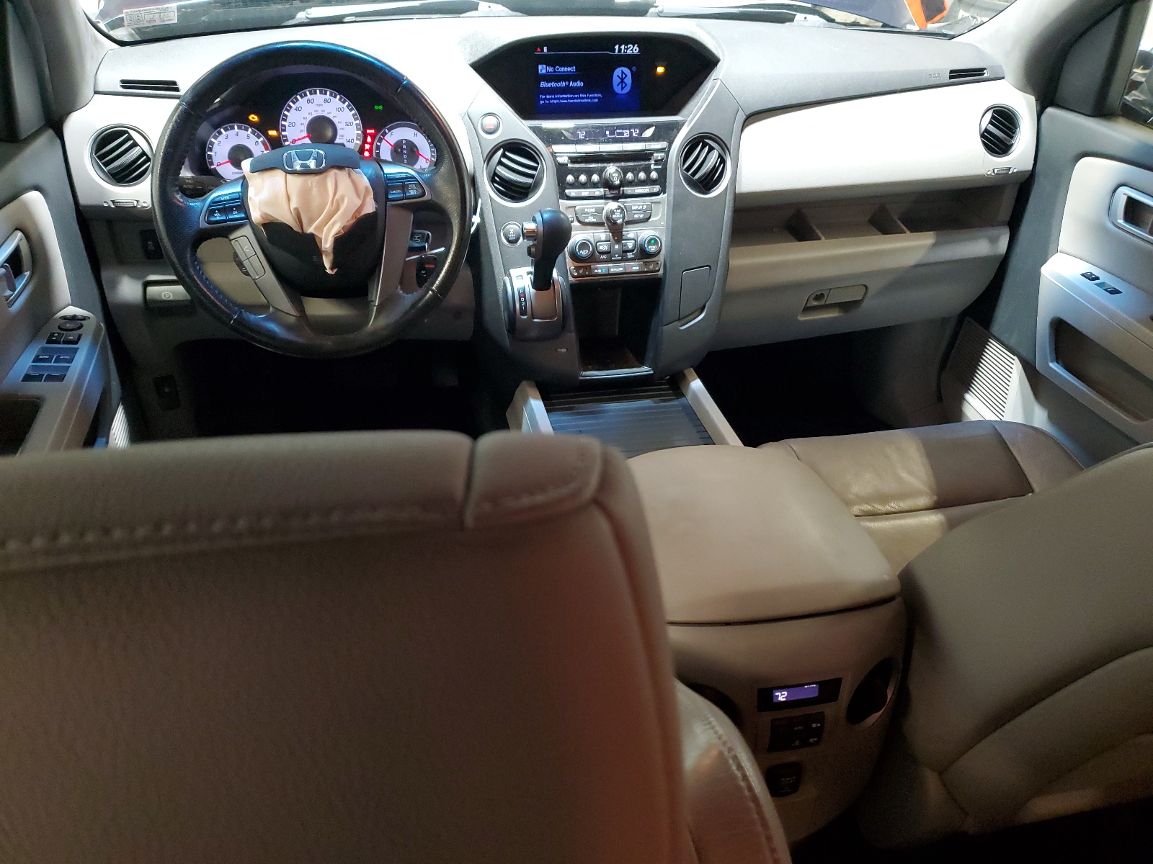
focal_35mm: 26
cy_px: 432
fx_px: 866
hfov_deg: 67.3
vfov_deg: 53.1
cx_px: 576
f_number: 1.5
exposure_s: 1/30
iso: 321
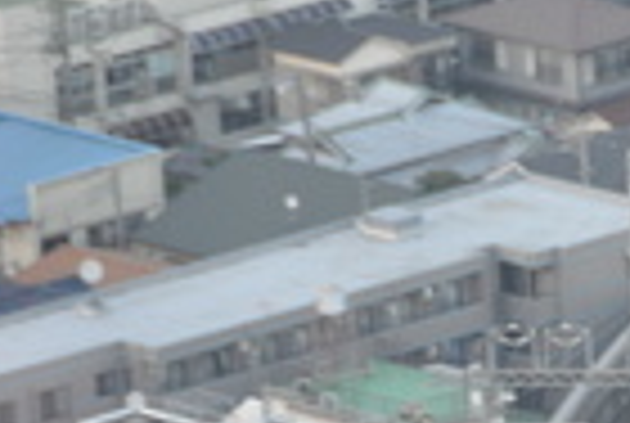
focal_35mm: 939
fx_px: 16467
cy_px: 648
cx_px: 846
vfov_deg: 1.5
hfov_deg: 2.2
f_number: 5.6
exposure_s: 1/125
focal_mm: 200
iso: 1600
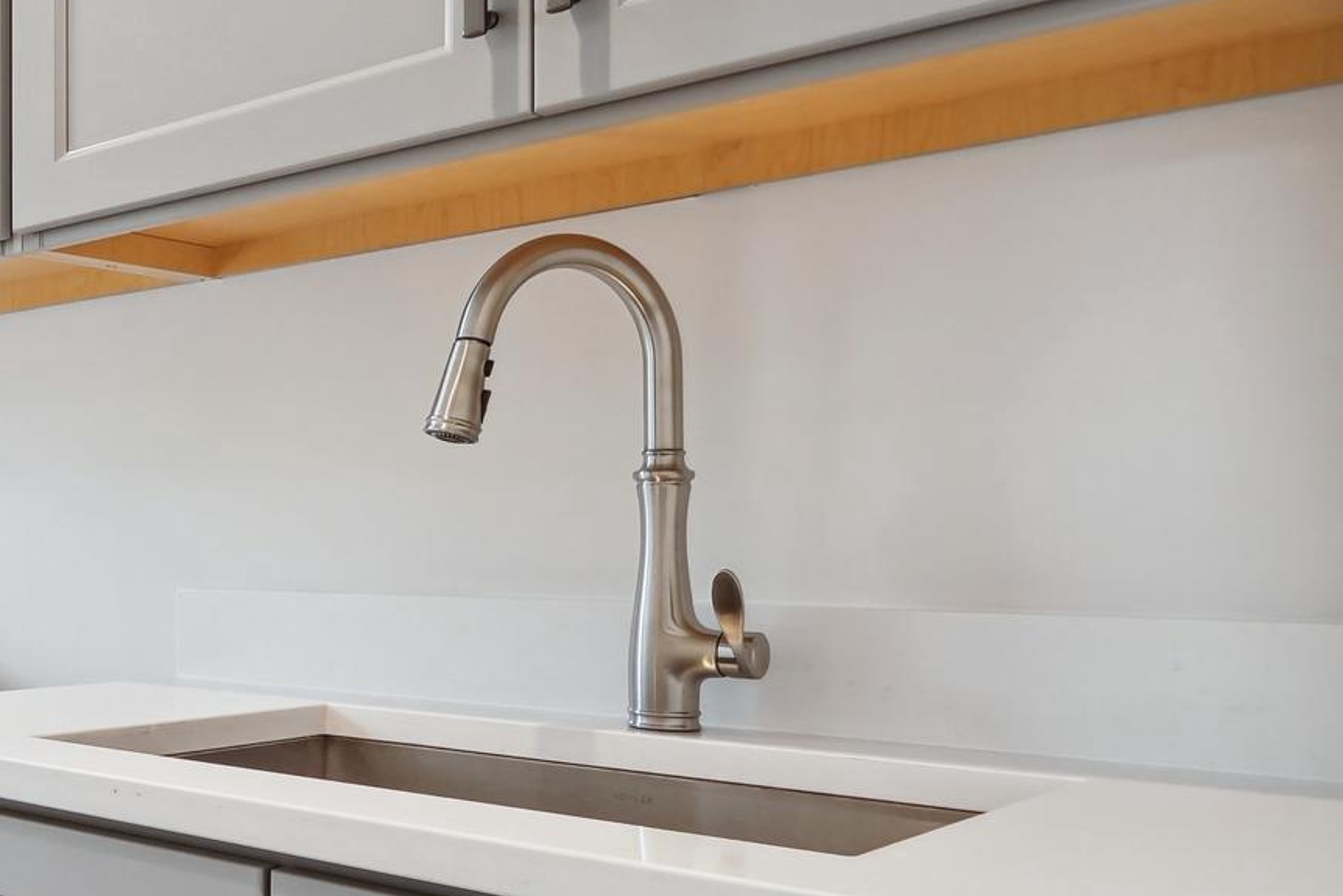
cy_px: 577
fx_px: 1418
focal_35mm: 38
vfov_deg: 34.8
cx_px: -227
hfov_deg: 38.8
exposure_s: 1/50
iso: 800
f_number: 9
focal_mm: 16
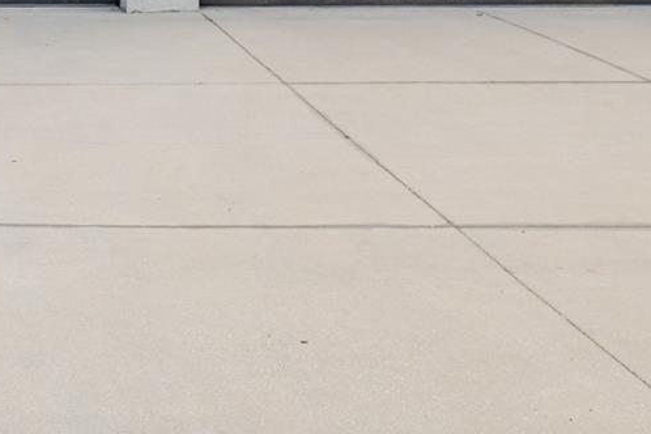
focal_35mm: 90
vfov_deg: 14.2
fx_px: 1627
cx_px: -101
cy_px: -208
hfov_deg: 21.3
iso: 250
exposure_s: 1/125
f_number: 11
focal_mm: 28
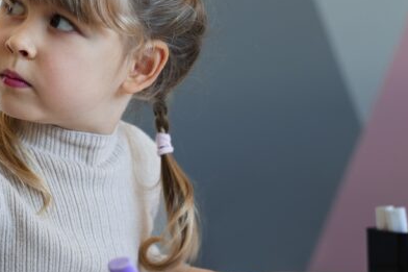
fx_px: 1110
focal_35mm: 98
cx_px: 127
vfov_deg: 14.0
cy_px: 144
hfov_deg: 20.7
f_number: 2.5
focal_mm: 50
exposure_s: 1/125
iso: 400
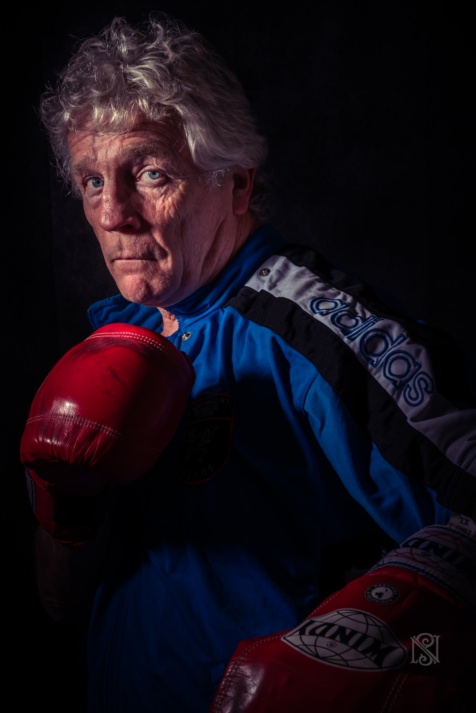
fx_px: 1149
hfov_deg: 23.4
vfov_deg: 34.5
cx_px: 238
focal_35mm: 58
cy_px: 356
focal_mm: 58
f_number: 20
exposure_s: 1/200
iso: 125
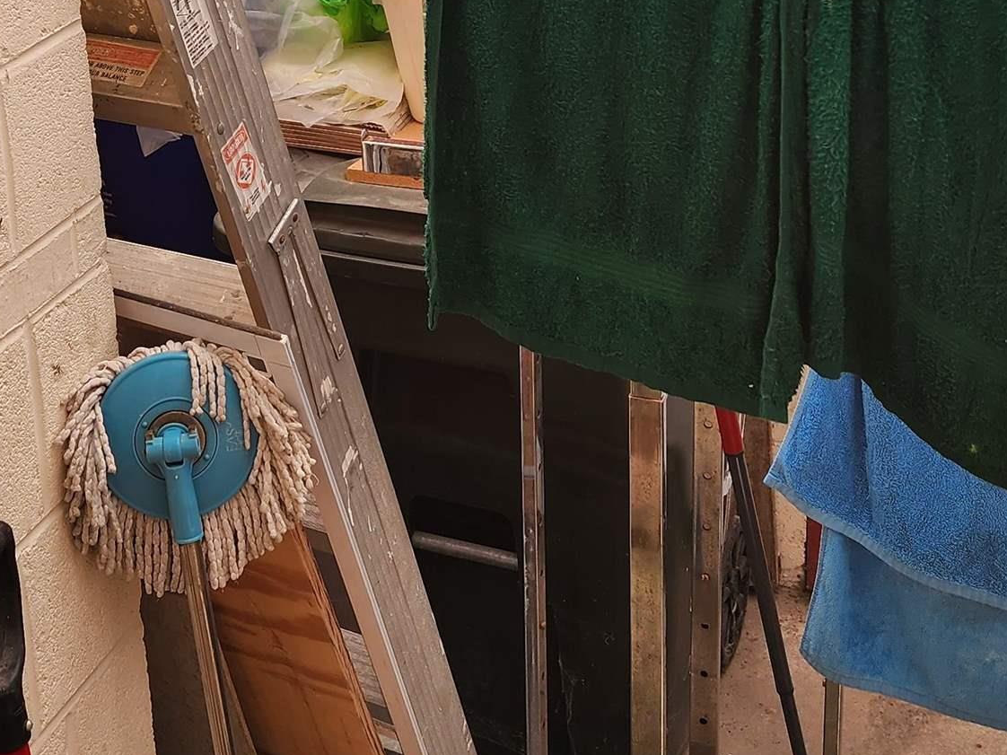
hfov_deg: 30.3
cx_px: 266
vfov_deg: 22.6
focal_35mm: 63
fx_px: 1832
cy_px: 48
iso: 25
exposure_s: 1/180
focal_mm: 6.4
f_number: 1.8
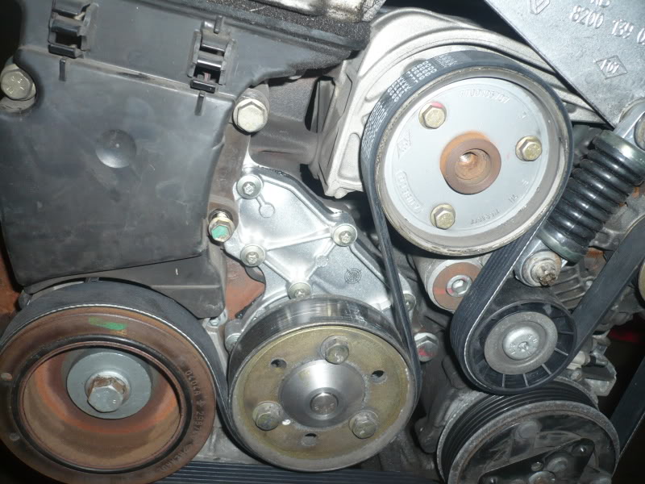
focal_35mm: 35
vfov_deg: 40.7
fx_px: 652
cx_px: 322
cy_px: 242
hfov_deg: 52.6
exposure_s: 1/30
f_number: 2.8
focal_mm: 5.8
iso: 100
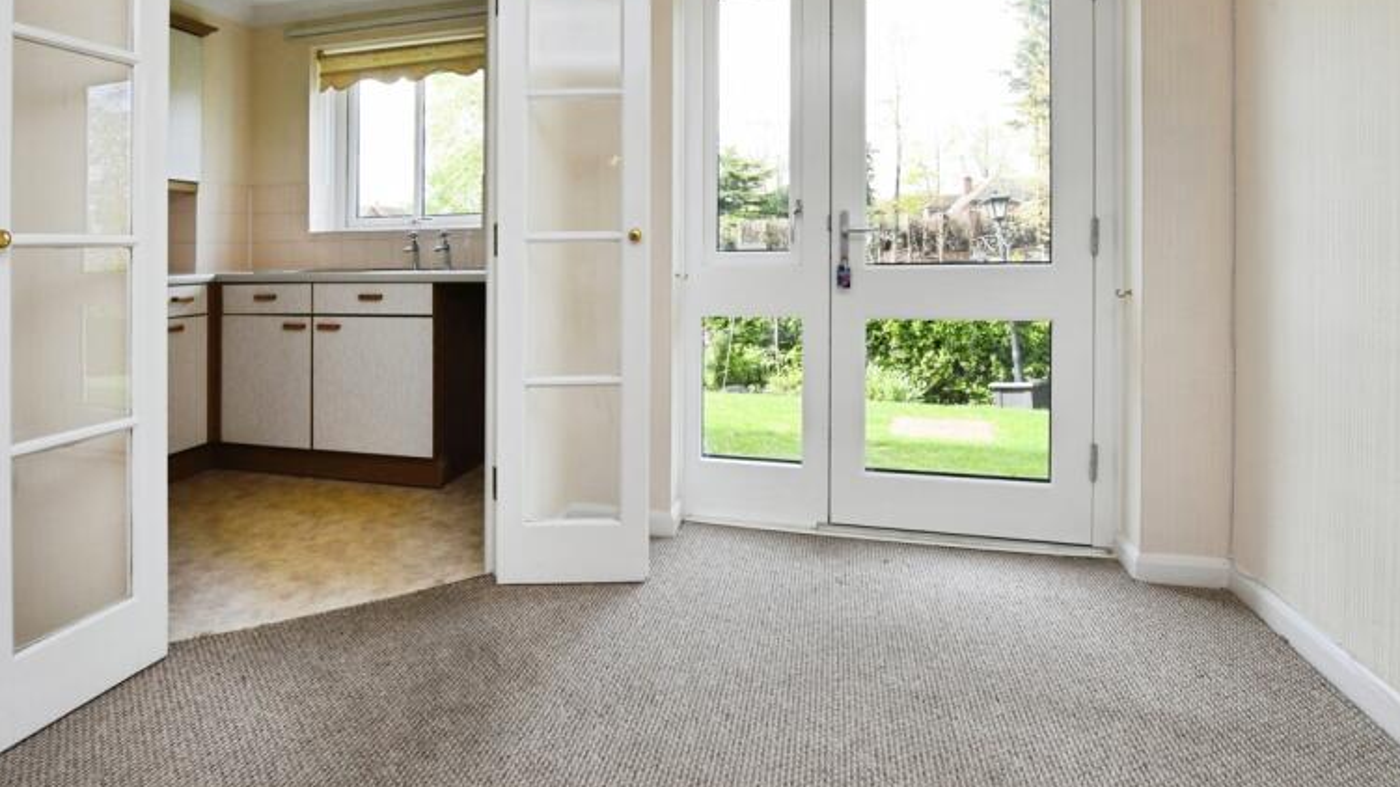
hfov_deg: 85.9
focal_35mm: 20
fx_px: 742
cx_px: 582
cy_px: 255
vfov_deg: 54.6
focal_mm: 14
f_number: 13
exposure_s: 1/60
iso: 640
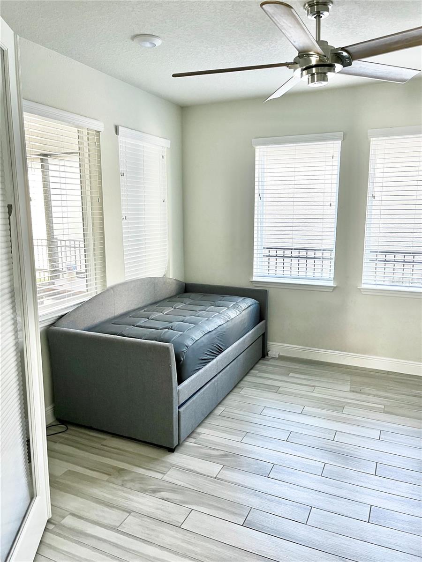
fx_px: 423
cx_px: 211
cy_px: 281
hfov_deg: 53.1
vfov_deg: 67.3
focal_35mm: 26
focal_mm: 5.1
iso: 125
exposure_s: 1/97
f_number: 1.6
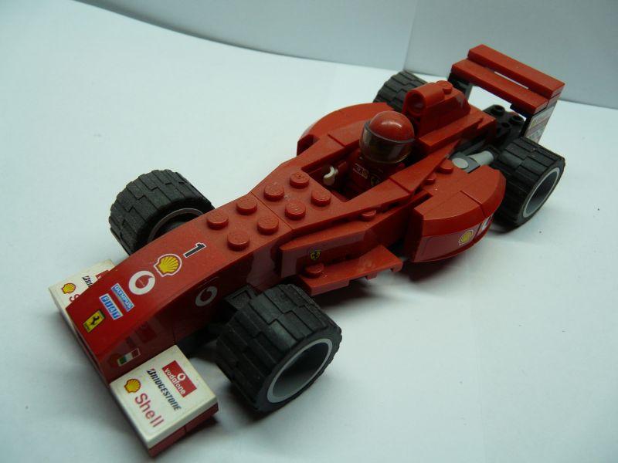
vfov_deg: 49.7
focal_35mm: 28
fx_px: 500
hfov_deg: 63.4
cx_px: 309
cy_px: 232
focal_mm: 4.6
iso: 100
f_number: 2.8
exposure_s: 1/80
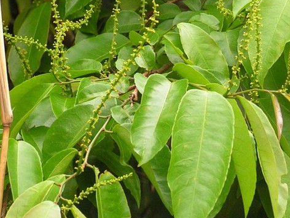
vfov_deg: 5.0
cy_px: 7
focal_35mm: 299
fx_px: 2505
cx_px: 273
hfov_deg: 6.6
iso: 125
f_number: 3.2
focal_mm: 23.4
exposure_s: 1/200
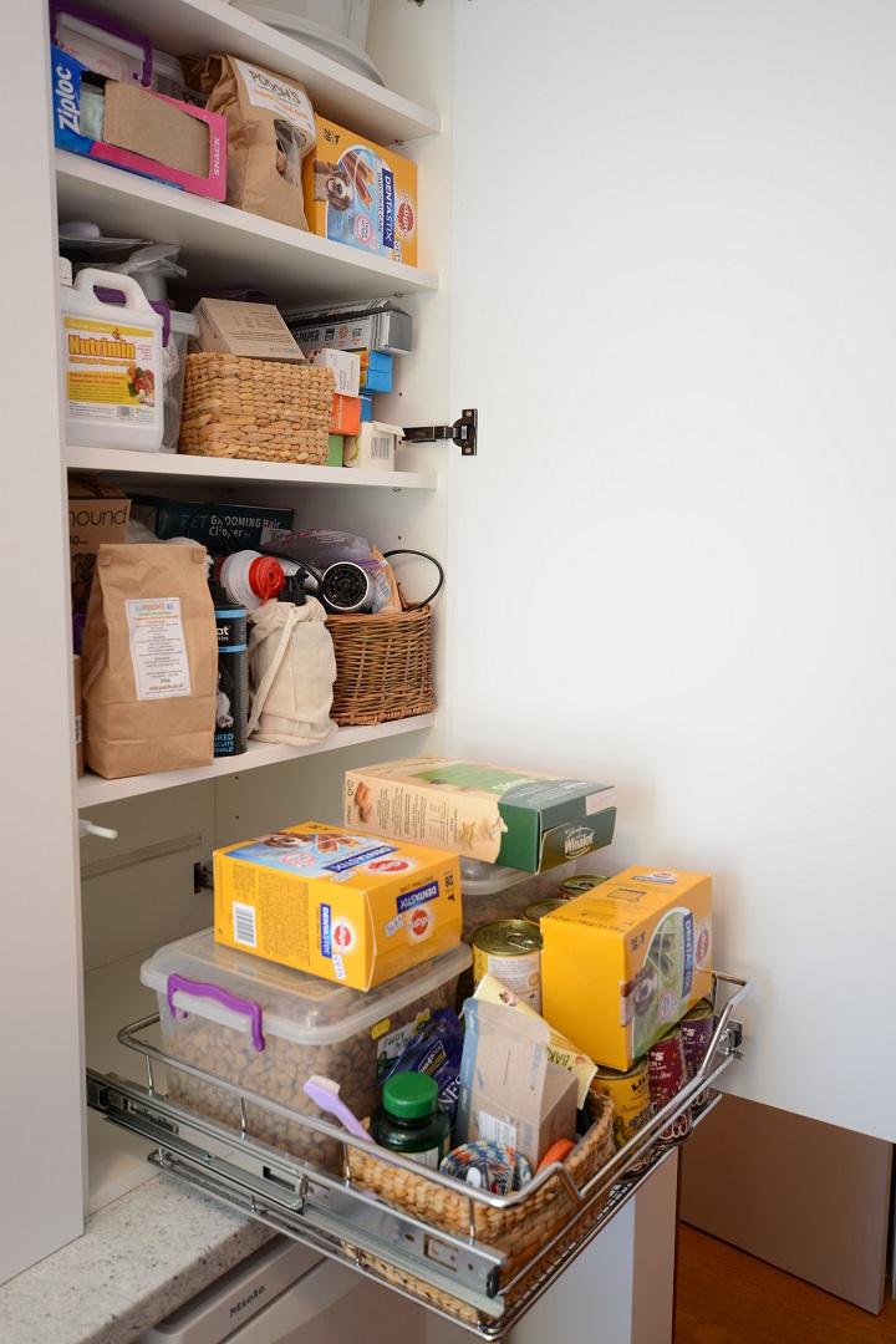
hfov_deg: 43.6
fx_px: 1120
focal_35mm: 30
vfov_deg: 61.9
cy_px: 672
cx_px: 448
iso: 100
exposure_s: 1/25
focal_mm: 20
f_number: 3.5
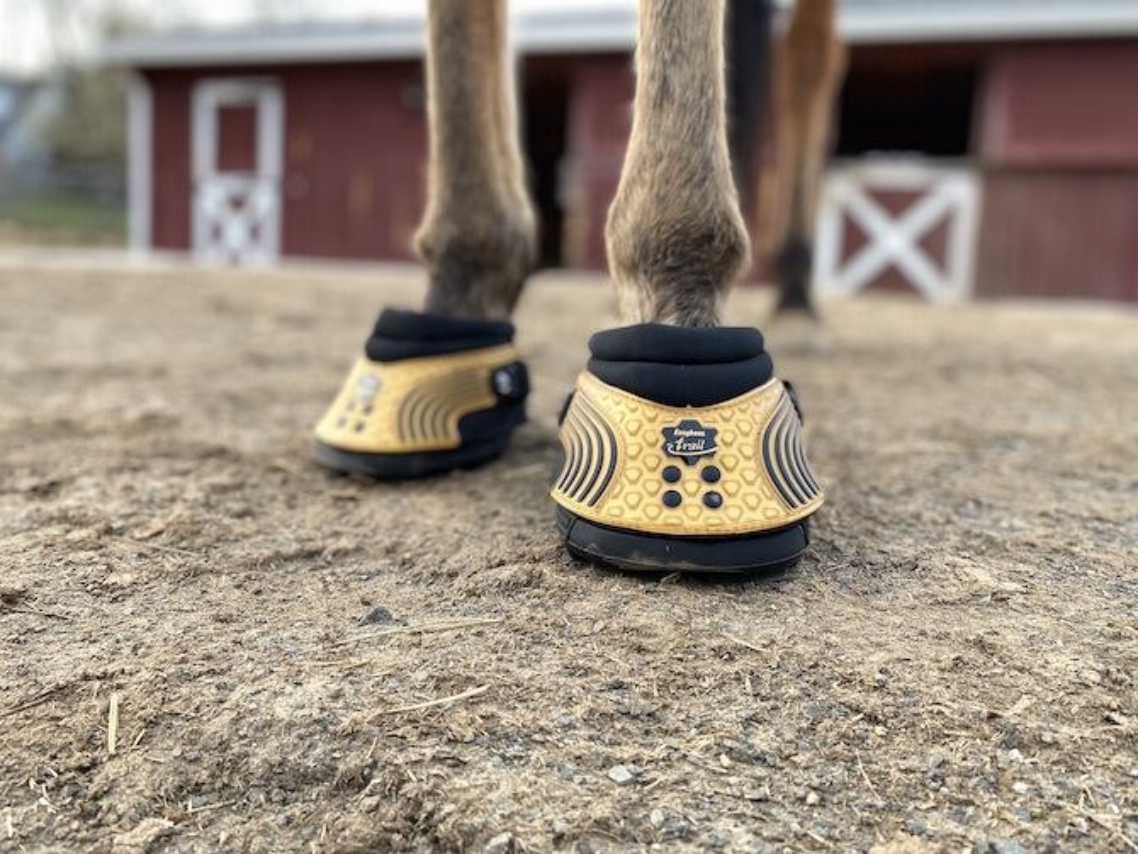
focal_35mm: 26
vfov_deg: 53.1
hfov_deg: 67.3
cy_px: 427
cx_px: 569
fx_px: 855
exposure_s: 1/121
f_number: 1.8
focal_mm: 4.25
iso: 40
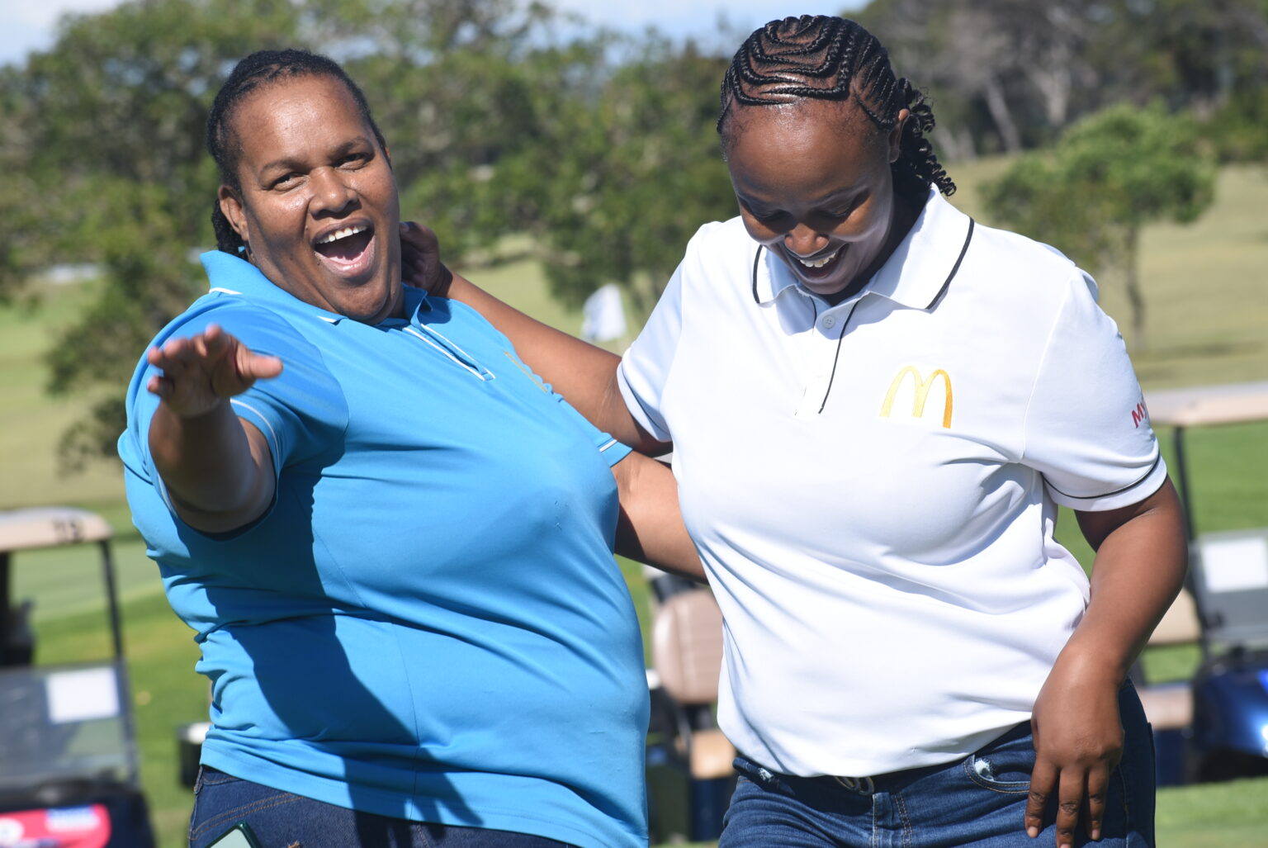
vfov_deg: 6.6
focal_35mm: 210
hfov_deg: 9.8
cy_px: 424
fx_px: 7403
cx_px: 634
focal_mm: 140
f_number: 9
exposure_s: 1/250
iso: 100
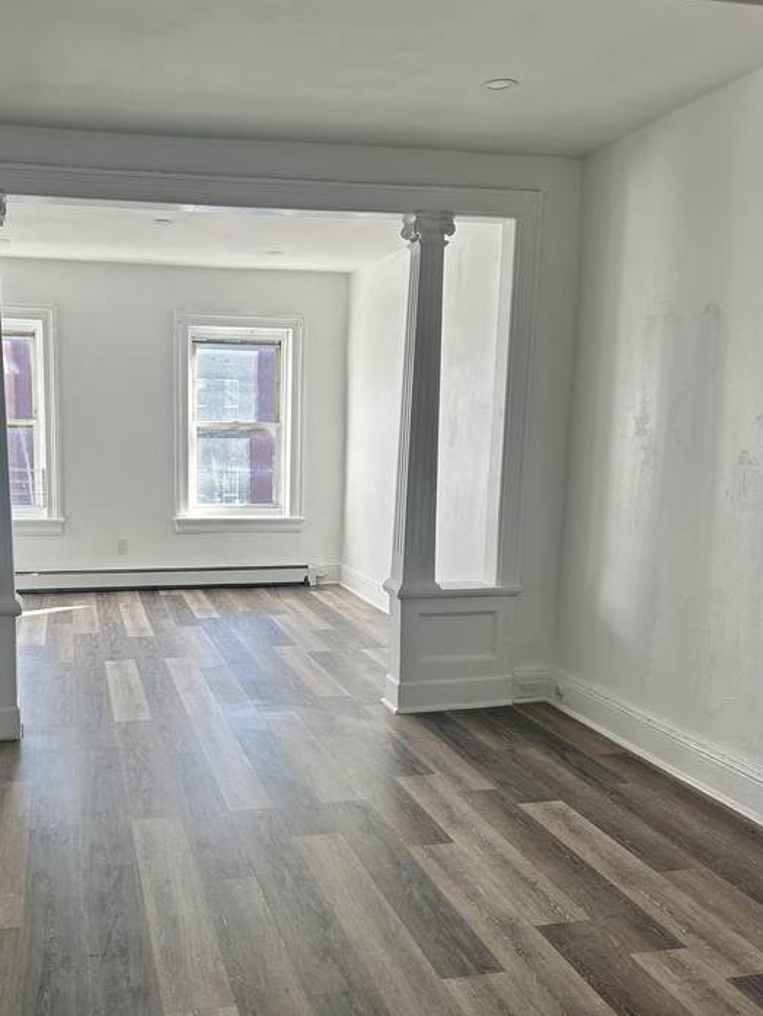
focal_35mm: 33
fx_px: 969
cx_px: 258
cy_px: 578
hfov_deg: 42.4
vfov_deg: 55.1
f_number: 1.78
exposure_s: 1/173
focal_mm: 6.86
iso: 64
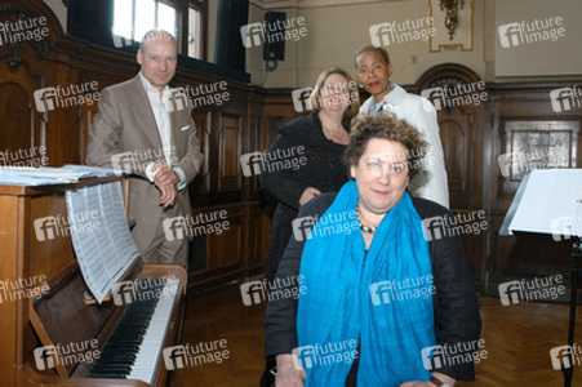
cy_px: 194
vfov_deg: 36.8
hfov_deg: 53.2
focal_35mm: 36
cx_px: 291
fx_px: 582
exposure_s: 1/25
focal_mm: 24
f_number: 8
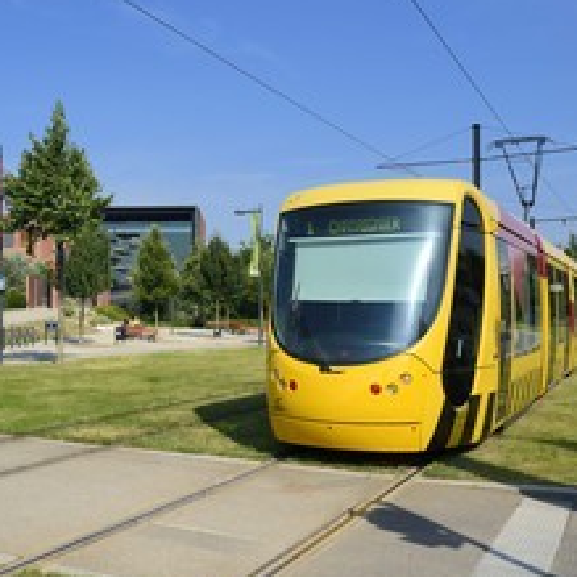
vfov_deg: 38.3
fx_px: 830
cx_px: 158
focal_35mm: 44
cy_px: 311
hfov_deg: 37.6
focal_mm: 27
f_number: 7.1
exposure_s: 1/400
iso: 100
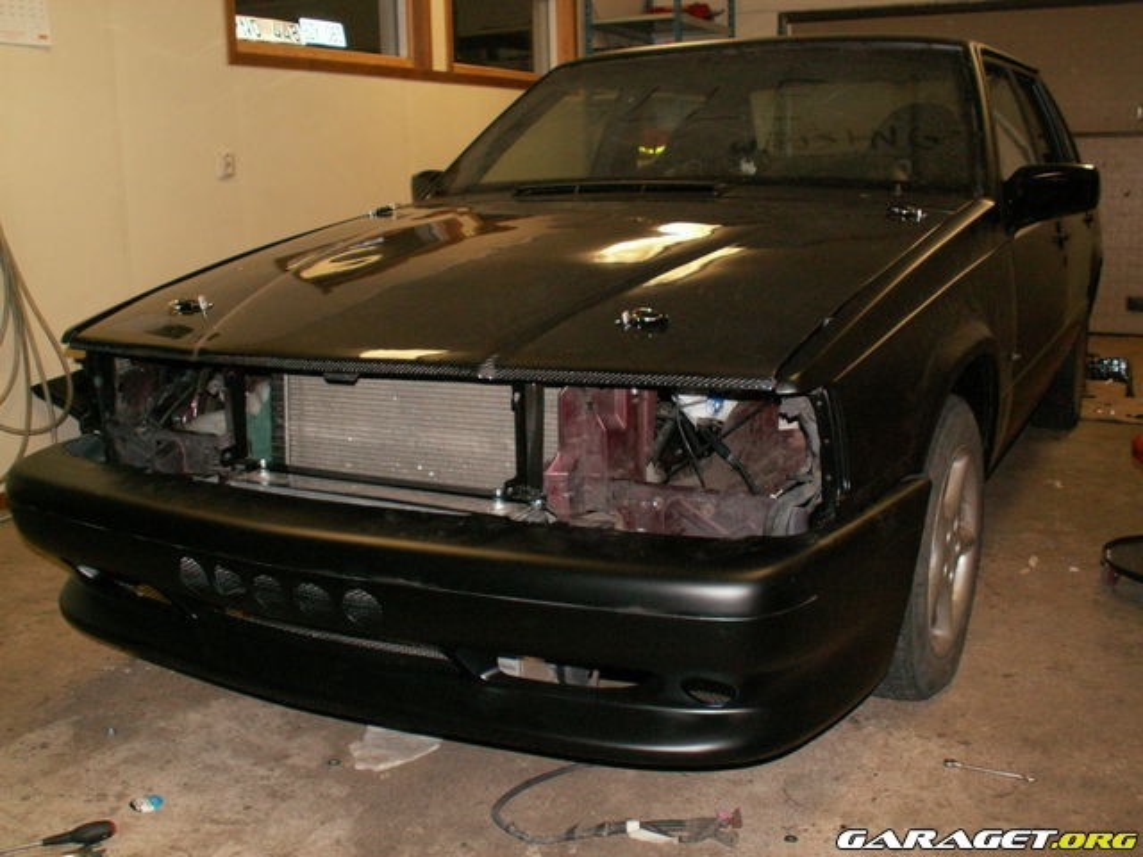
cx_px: 572
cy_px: 428
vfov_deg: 40.7
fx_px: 1156
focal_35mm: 35
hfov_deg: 52.6
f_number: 2.8
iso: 160
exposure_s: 1/40
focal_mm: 5.86
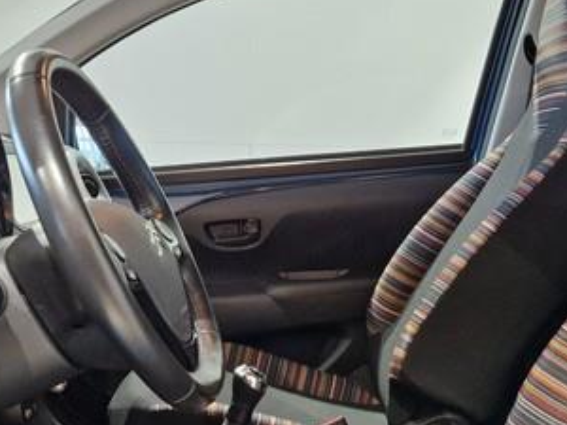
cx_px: 336
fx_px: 803
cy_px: 400
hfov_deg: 38.8
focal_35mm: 49
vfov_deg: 28.3
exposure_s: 1/100
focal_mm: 5.4
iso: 800
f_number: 1.8
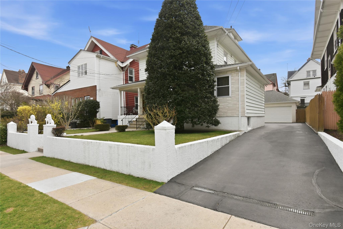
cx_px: 172
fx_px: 171
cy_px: 114
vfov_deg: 67.4
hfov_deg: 90.0
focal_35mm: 18
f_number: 9
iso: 100
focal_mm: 12
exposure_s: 1/250
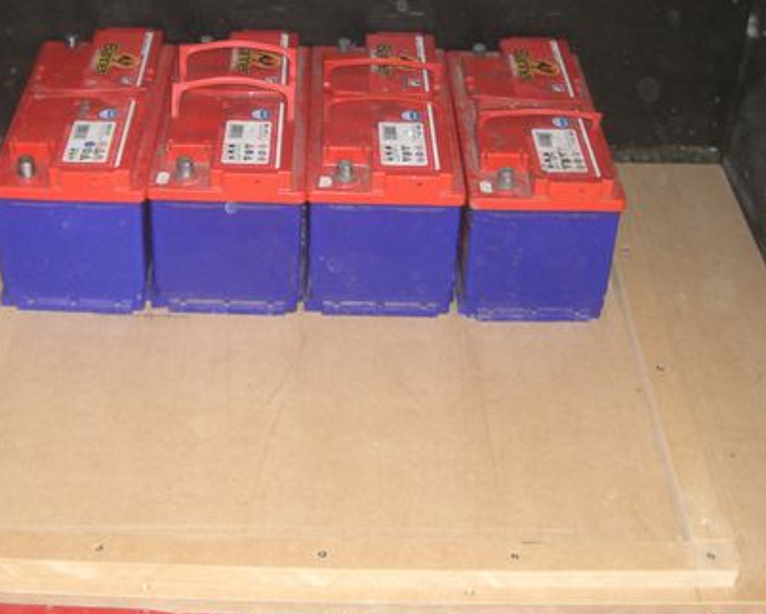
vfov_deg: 25.7
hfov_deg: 31.9
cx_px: 339
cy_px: 229
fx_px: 1338
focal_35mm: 59
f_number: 2.7
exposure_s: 1/60
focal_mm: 6.2
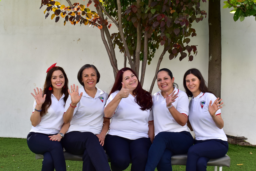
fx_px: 363
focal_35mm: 51
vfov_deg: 26.5
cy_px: 86
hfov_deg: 38.9
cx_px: 128
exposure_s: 1/200
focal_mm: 34
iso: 100
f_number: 7.1
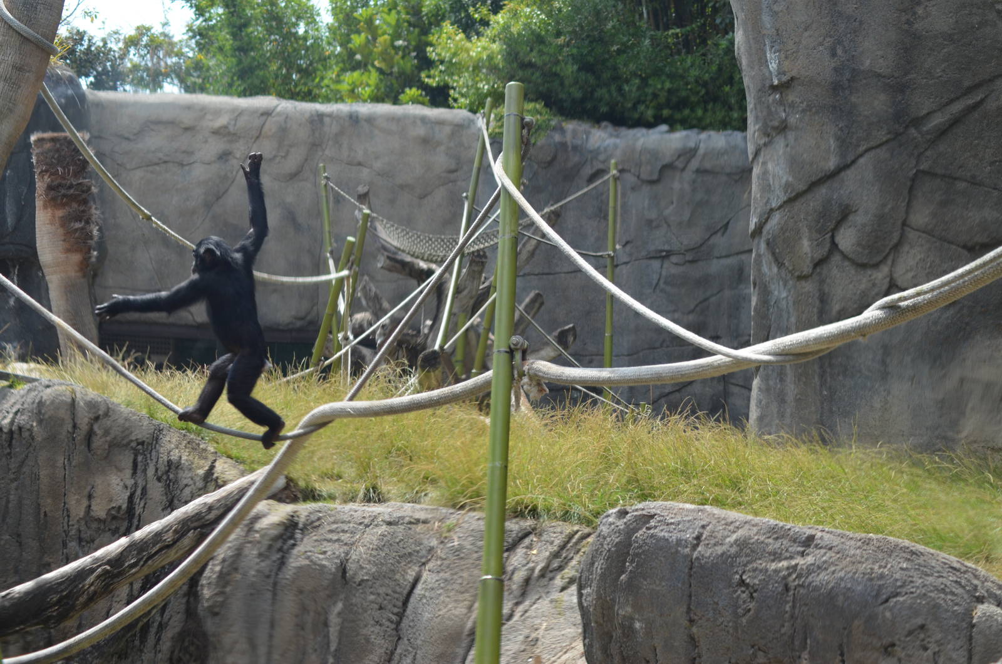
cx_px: 501
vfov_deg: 13.0
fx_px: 2917
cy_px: 332
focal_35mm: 105
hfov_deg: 19.5
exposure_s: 1/500
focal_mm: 70
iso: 360
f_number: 5.6
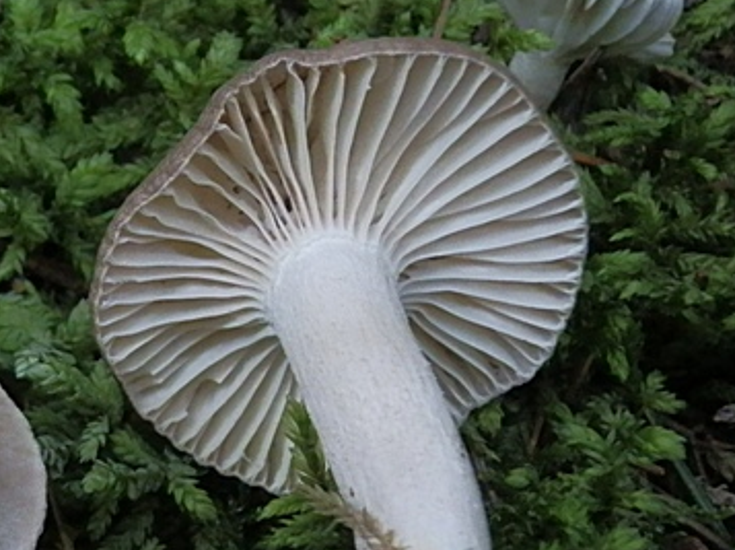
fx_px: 1761
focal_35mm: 83
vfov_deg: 17.6
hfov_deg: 22.5
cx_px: -37
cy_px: 428
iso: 800
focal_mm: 6.7
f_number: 3.9
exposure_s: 1/200
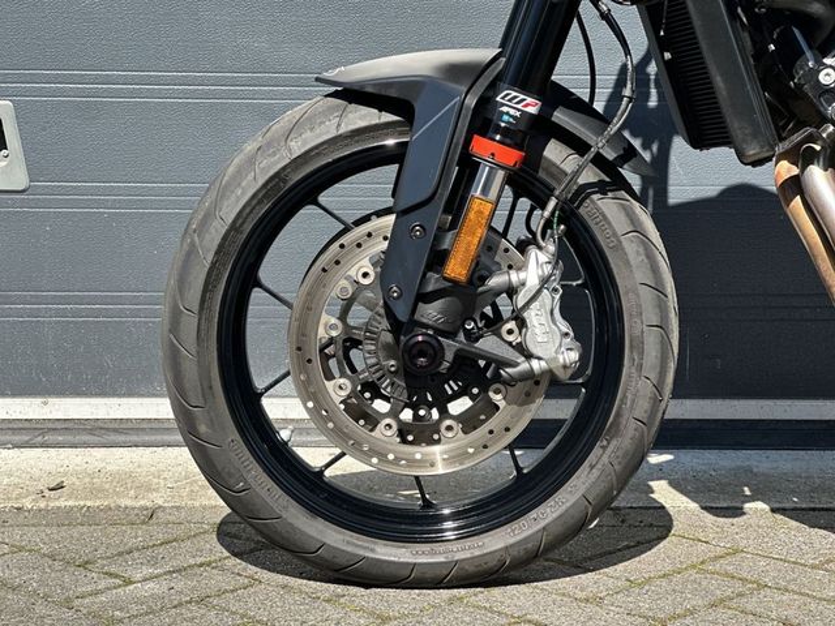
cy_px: 313
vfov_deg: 19.1
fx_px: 1857
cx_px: 418
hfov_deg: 25.3
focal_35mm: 77
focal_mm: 9
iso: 20
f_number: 2.8
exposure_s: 1/143
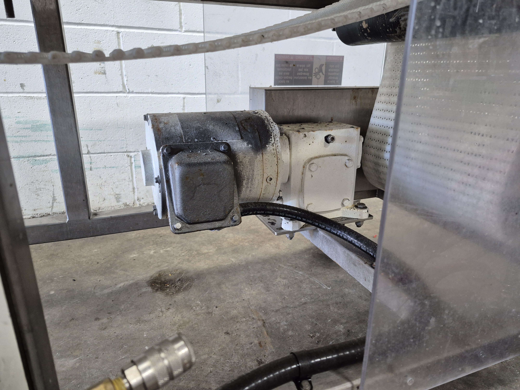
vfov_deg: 58.9
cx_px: 260
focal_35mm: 23
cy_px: 195
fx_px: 346
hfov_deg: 73.9
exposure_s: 1/120
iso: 400
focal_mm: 5.4
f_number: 1.8
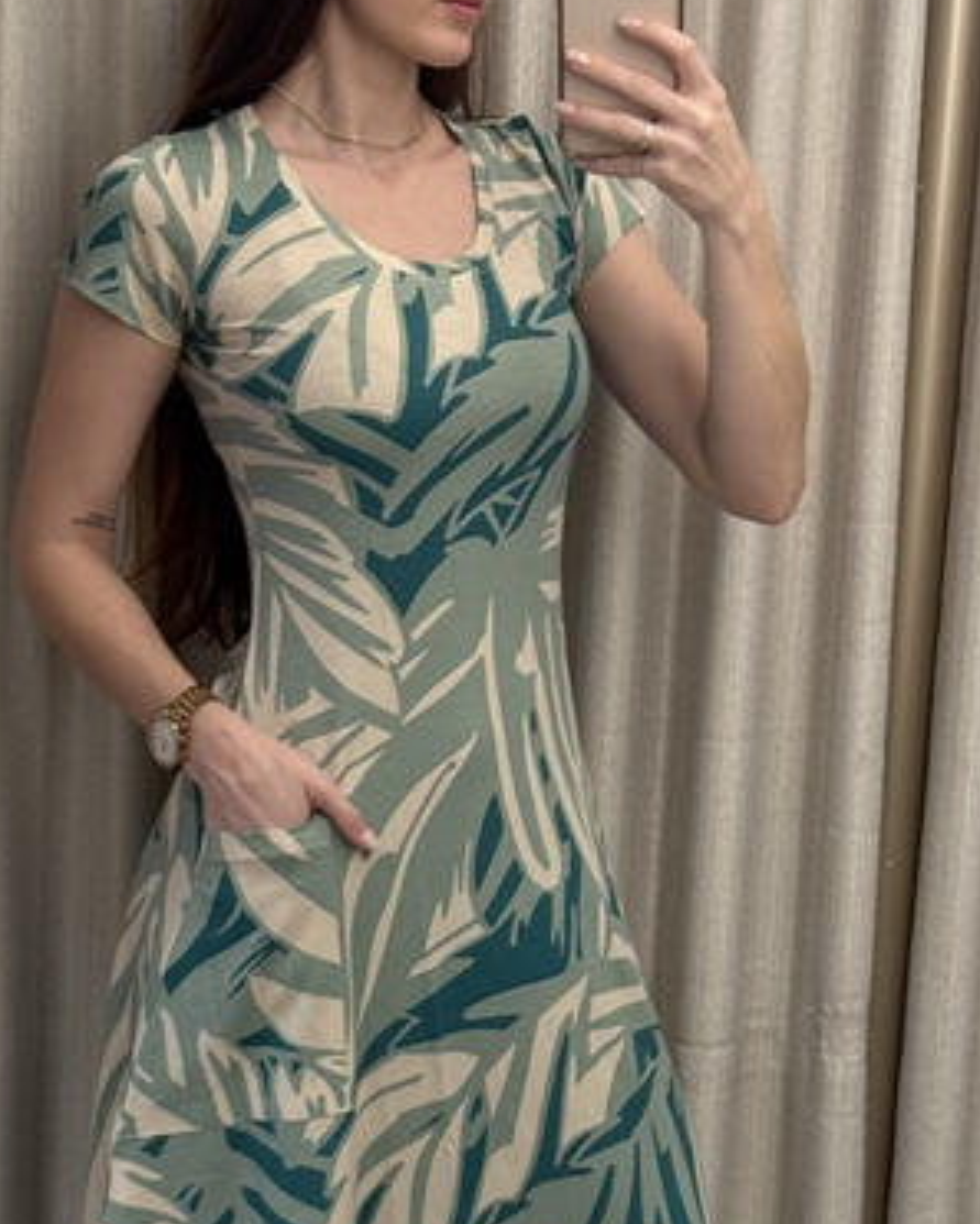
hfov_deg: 15.2
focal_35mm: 101
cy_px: 792
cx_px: 472
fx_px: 3660
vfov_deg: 18.9
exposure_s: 1/120
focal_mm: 6.76
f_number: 1.78
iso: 125
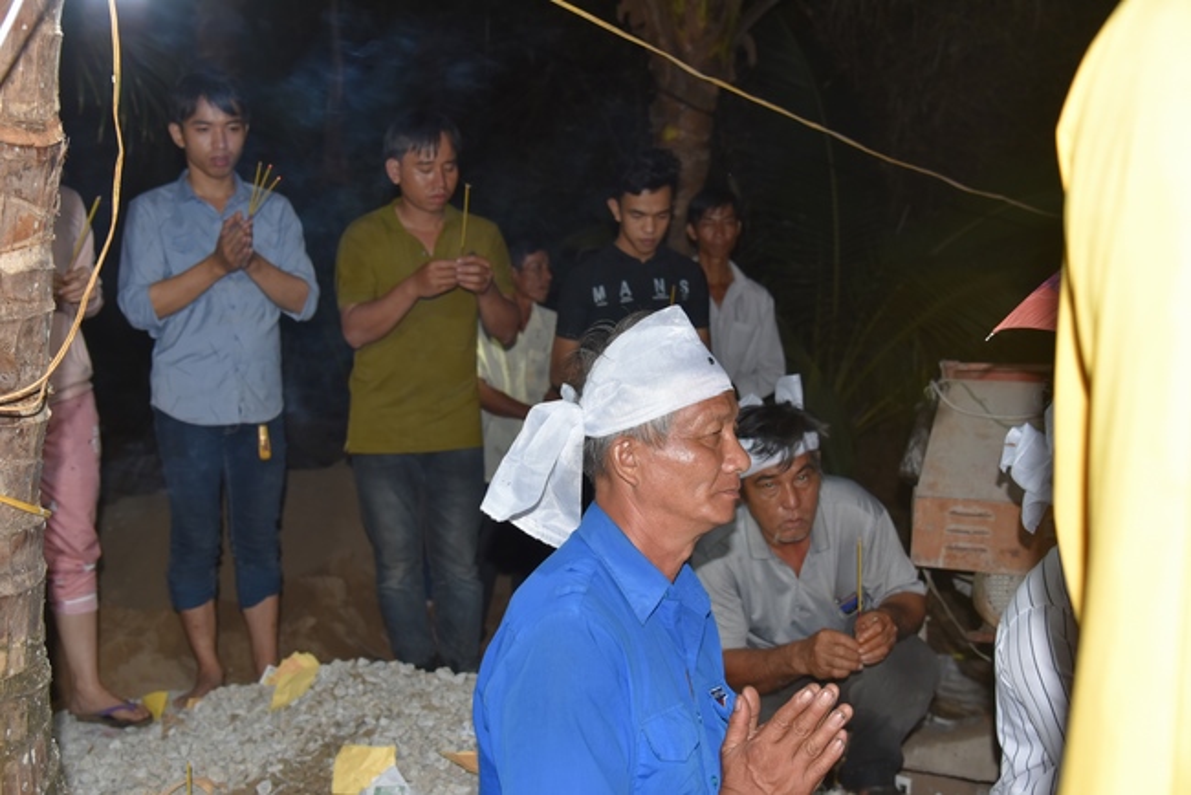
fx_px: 1158
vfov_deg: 37.9
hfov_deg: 54.4
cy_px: 398
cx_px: 596
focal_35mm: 35
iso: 640
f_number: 4.5
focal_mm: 35
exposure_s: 1/60
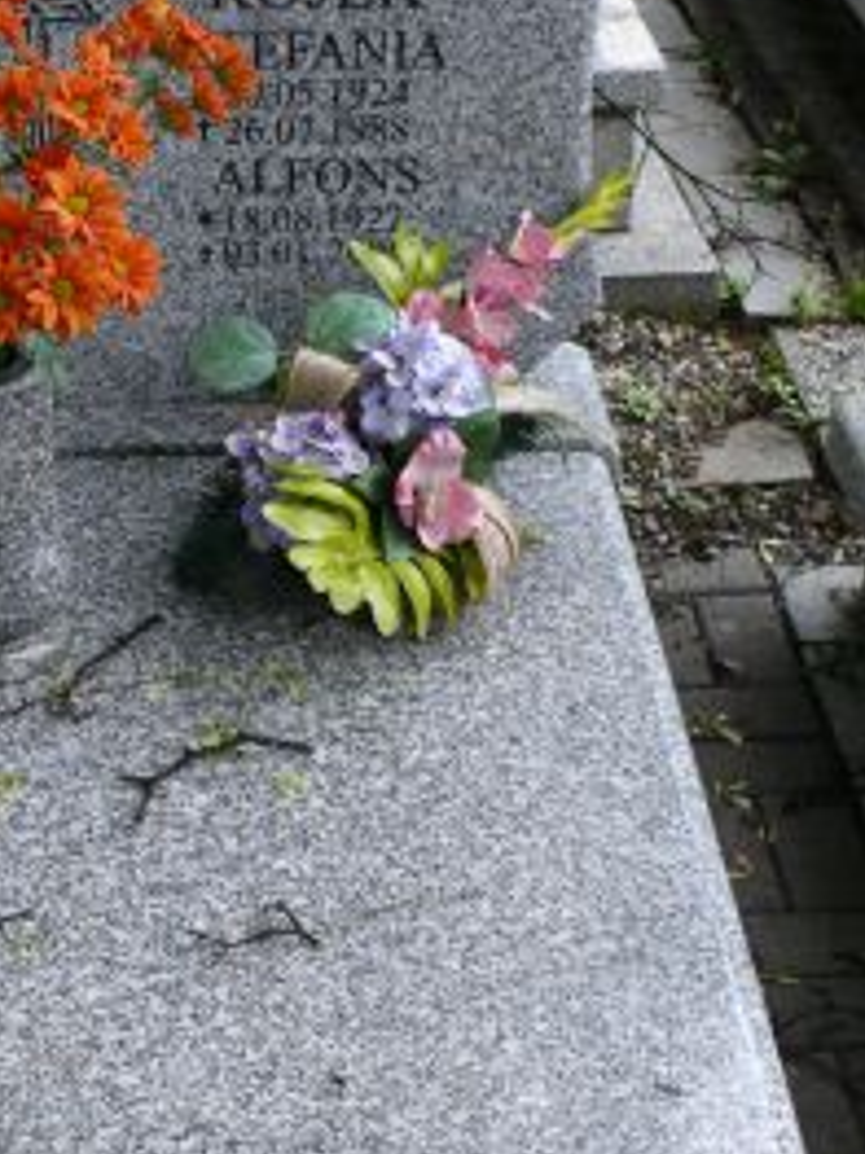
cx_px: 184
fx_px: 2134
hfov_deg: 22.6
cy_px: 772
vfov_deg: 30.1
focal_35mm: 64
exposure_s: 1/60
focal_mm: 7.4
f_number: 2.8
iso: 100
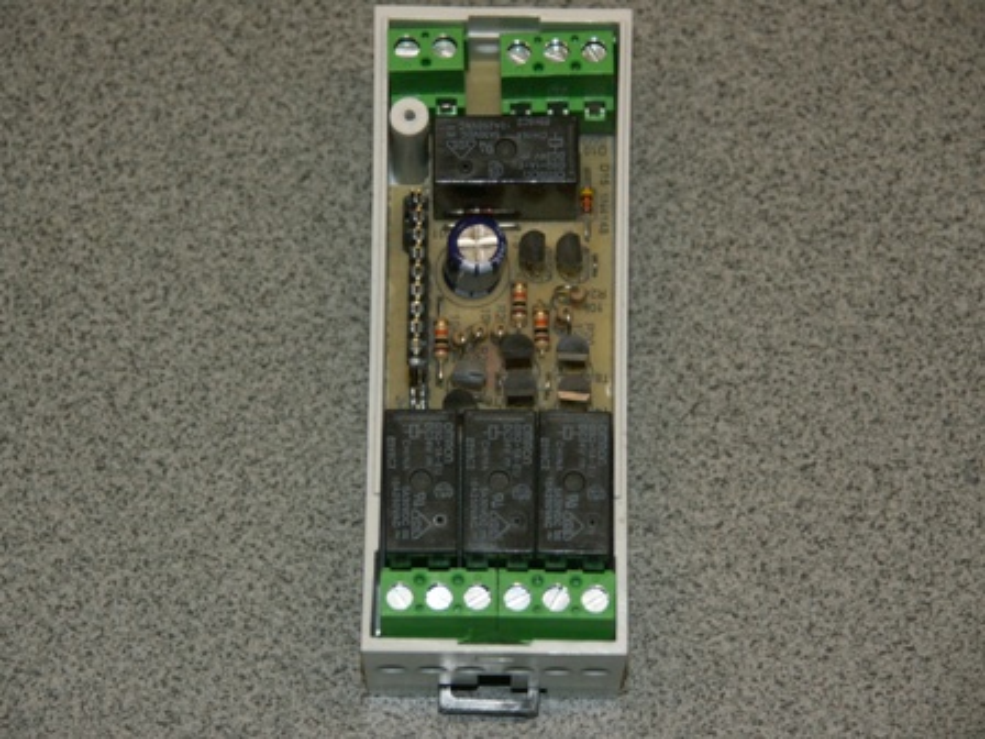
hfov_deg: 11.0
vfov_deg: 8.3
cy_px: 370
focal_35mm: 179
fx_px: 5093
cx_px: 492
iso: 100
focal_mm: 45.34
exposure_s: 1/100
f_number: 3.5
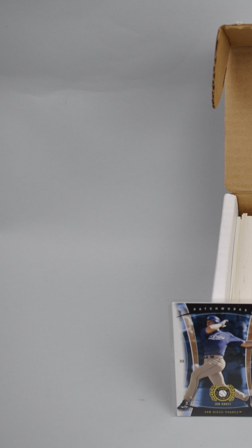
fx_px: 1129
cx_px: 317
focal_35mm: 95
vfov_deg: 22.5
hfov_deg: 12.4
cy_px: 224
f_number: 4.5
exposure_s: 1/80
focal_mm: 40
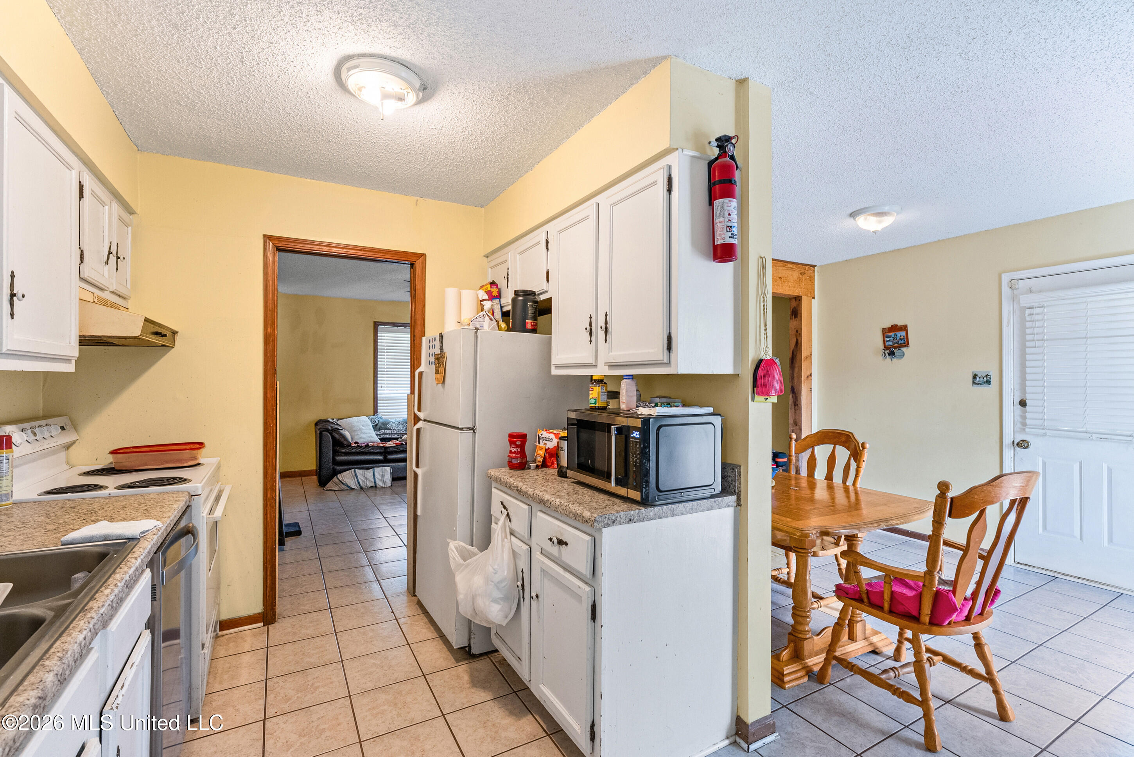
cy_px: 378
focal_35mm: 16
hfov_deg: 96.7
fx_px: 504
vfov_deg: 73.8
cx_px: 567
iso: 800
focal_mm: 16
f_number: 9
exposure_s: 1/6
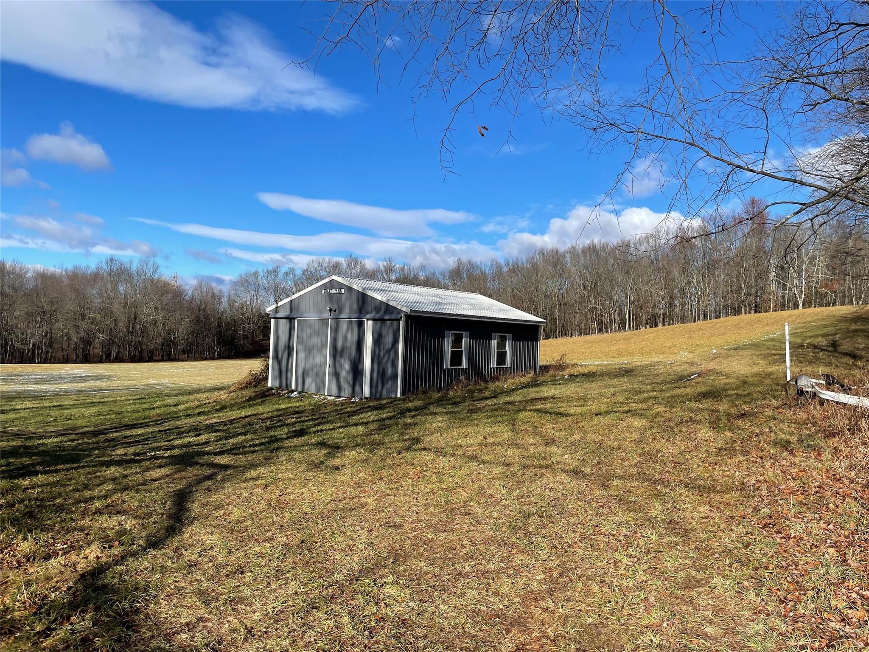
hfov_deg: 67.3
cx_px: 434
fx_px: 653
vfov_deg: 53.1
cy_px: 326
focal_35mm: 26
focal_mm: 4.2
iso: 32
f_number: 1.6
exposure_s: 1/3401
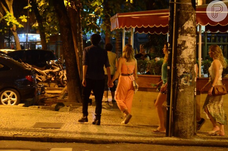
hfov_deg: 17.1
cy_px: 76
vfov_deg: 11.4
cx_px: 114
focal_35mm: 120
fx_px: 758
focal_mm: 80
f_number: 2.8
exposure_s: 1/125
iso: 6400
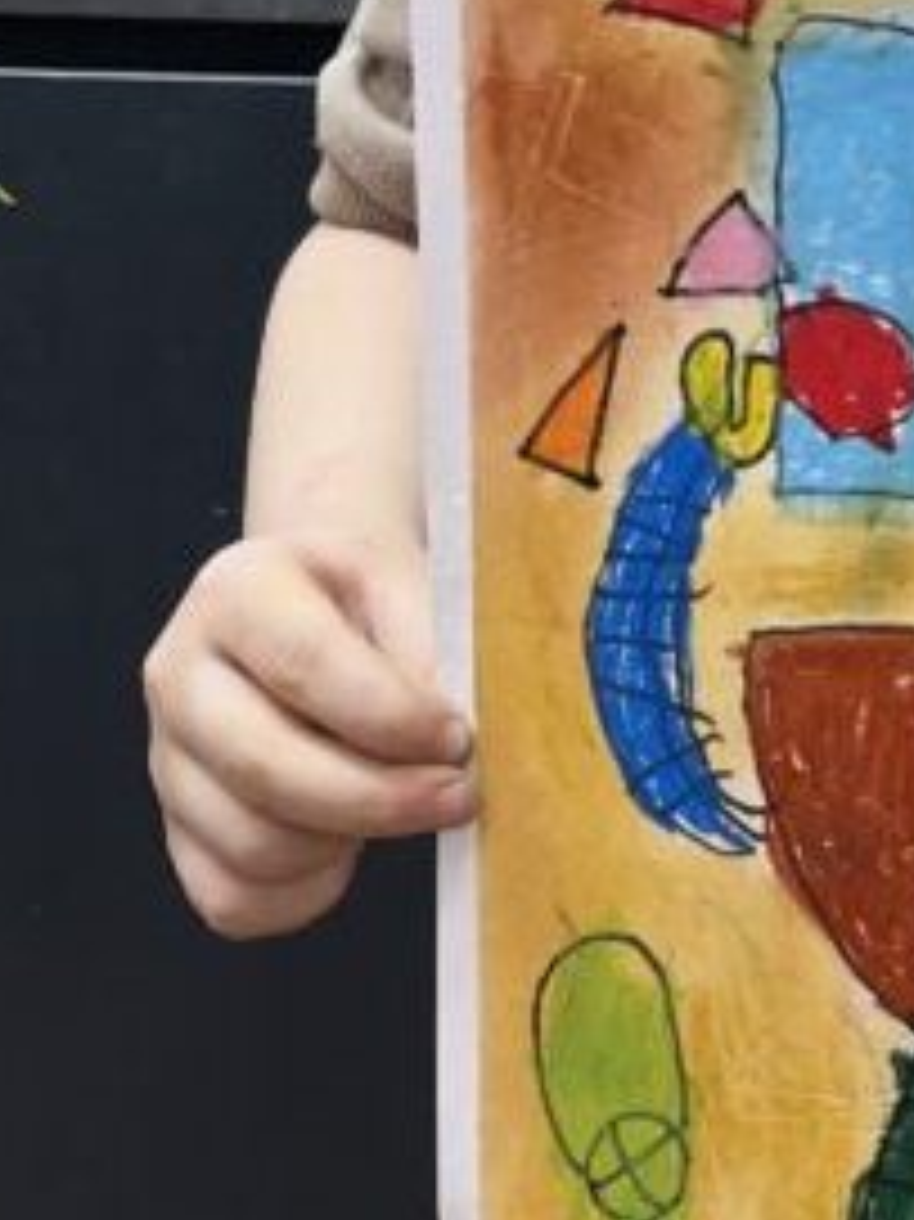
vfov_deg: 19.1
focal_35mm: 96
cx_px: 1117
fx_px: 3382
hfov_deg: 14.8
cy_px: -302
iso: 80
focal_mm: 5.1
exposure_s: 1/121
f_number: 1.6
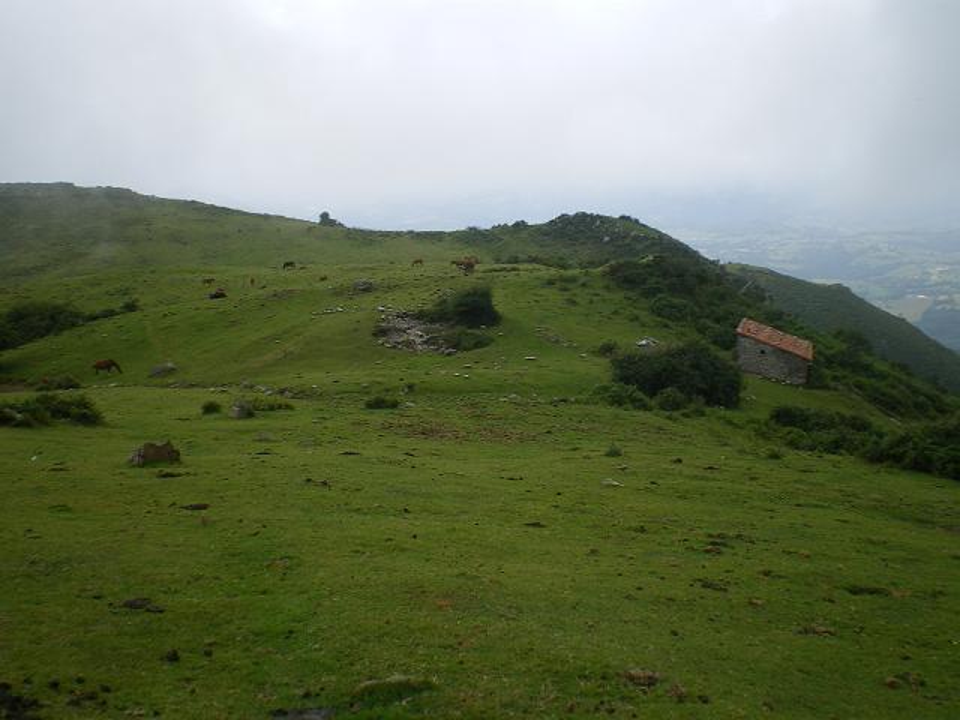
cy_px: 360
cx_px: 480
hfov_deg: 49.0
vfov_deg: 37.7
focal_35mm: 38
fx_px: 1054
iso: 64
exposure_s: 1/250
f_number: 4.6
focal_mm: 6.3
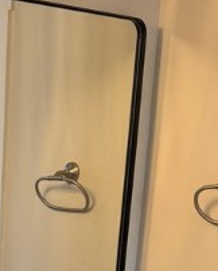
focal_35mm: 89
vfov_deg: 19.8
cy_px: 347
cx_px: -54
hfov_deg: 16.5
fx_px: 717
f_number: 1.78
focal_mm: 6.76
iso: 125
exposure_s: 1/120
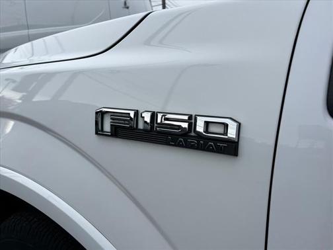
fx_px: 250
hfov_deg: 67.3
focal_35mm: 26
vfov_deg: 53.1
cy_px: 125
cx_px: 166
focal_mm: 5.7
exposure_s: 1/2008
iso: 50
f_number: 1.5
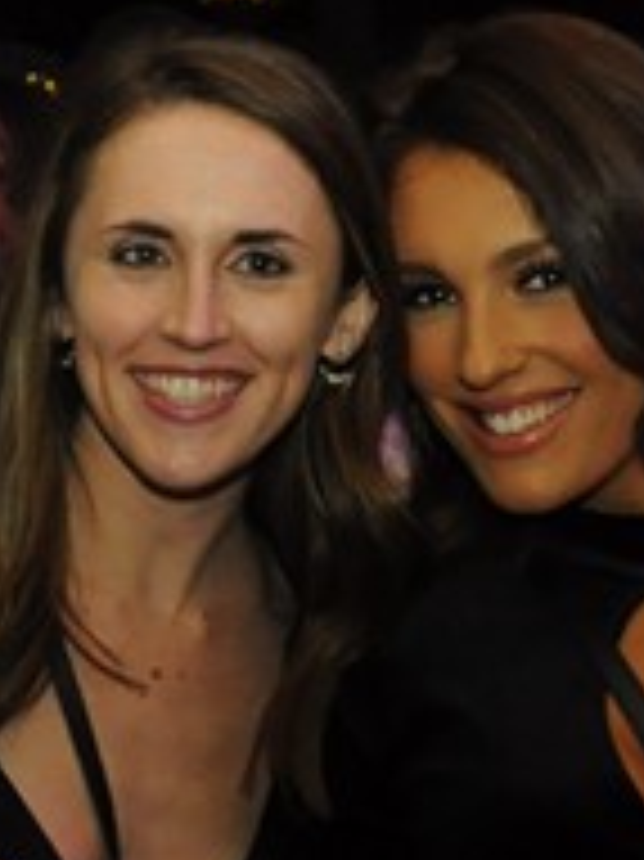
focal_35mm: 189
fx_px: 4681
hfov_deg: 7.8
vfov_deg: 10.4
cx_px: 81
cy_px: 896
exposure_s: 1/60
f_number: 5.6
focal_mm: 25
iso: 800
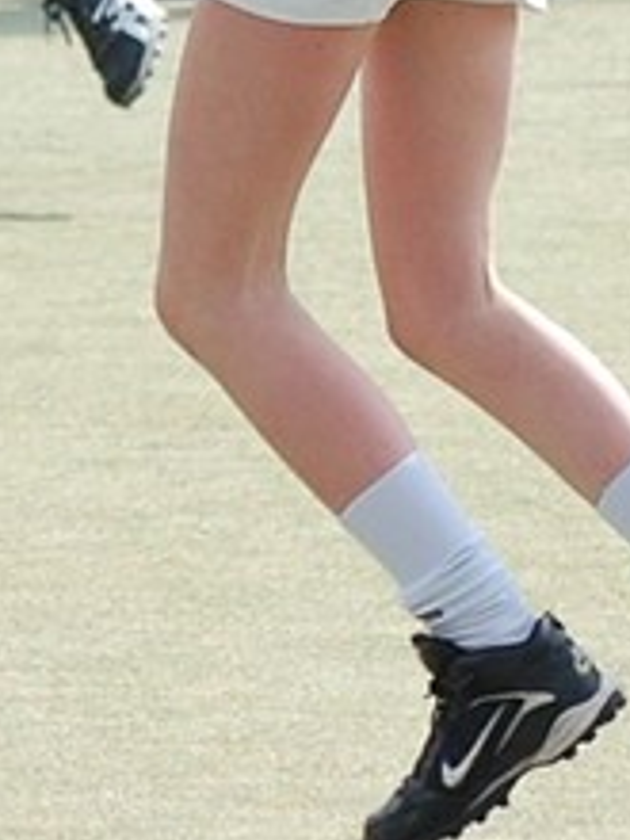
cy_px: -25
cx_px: -382
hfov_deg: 2.8
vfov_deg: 3.7
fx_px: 13031
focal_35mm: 537
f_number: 4.5
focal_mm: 80
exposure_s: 1/1000
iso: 320
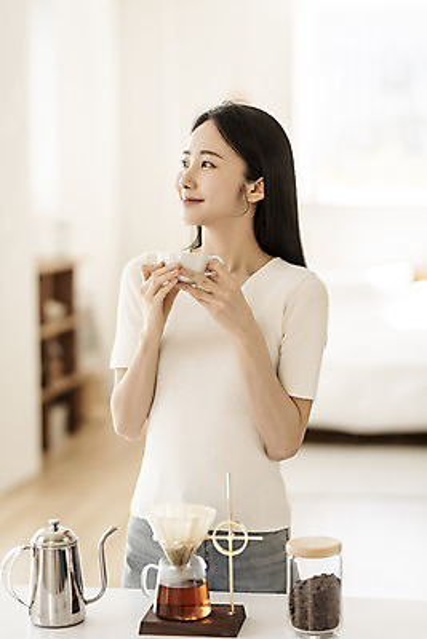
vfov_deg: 23.9
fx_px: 1511
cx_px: 214
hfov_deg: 16.1
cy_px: 320
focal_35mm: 85
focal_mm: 85
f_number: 2
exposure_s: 1/250
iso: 125
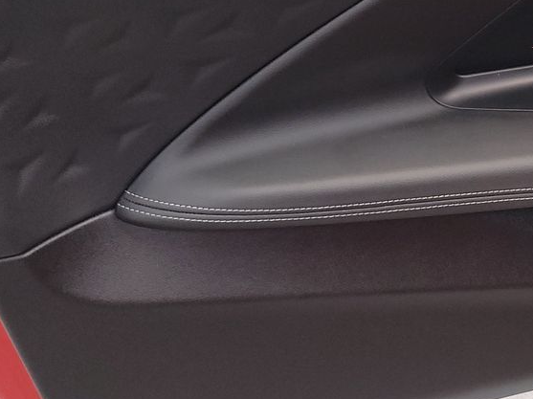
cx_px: 440
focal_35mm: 69
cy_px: -2
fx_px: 1062
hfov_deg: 27.5
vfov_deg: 20.6
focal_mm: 6.7
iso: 557
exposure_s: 1/59
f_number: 1.8
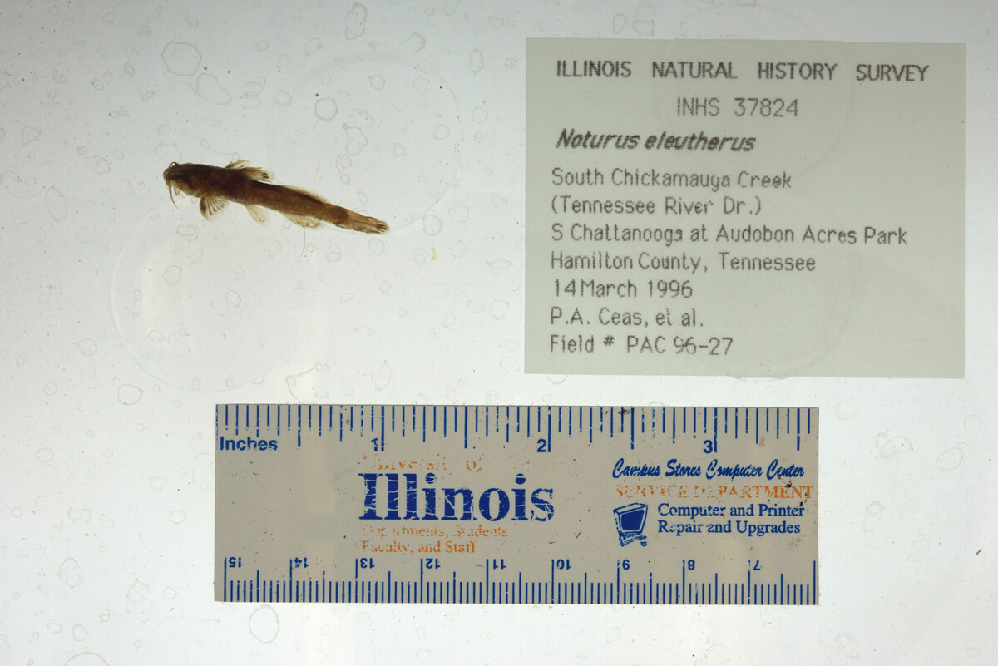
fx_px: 1664
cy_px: 333
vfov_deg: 22.6
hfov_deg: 33.4
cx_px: 499
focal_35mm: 60
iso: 100
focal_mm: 60
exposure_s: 1/50
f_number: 20
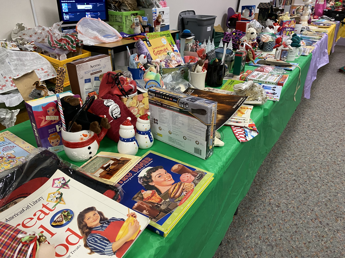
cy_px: 129
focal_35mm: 26
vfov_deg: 53.1
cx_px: 172
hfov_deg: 67.3
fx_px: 259
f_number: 1.8
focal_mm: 4.25
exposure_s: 1/60
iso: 200
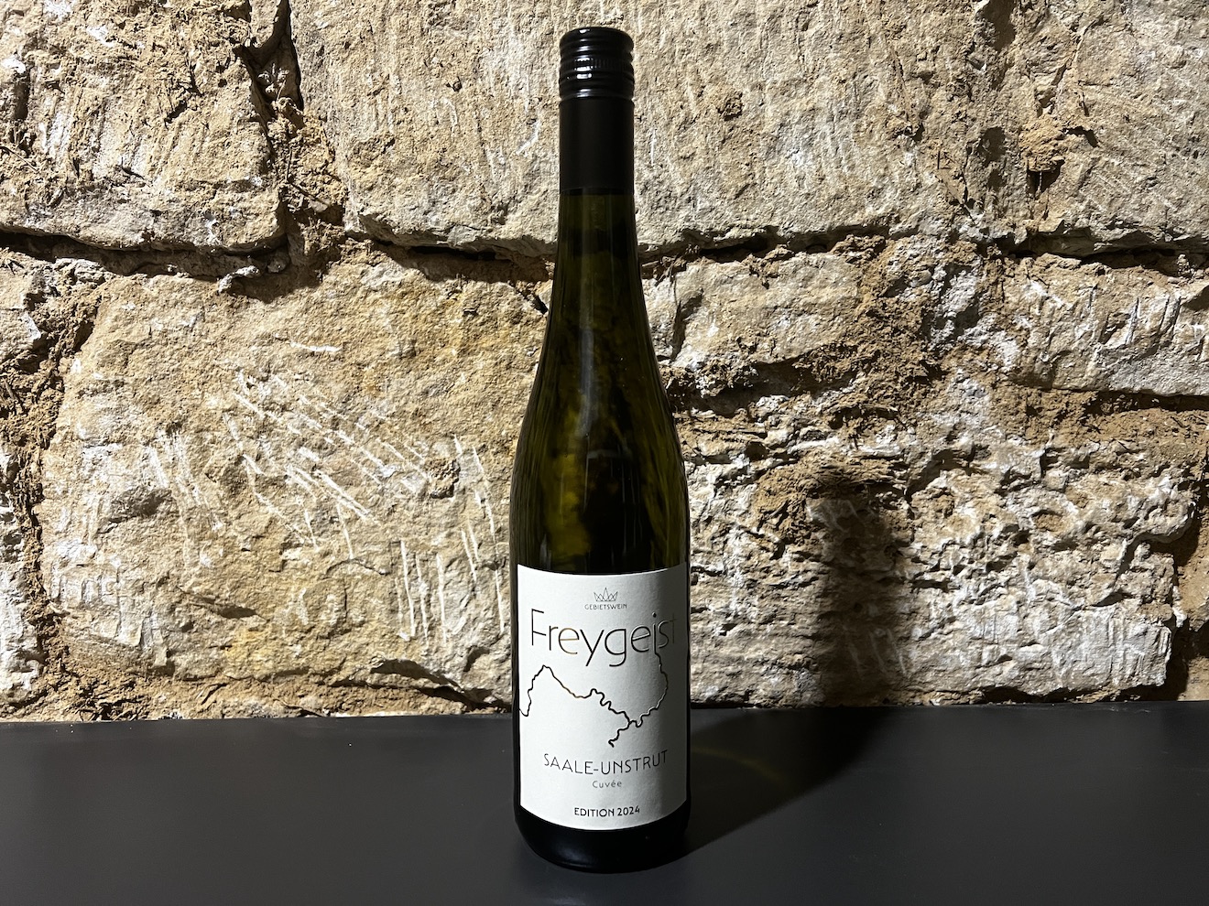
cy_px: 453
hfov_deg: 67.3
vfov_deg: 53.1
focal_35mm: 26
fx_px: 908
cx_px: 604
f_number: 1.5
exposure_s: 1/50
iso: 400
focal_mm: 5.7
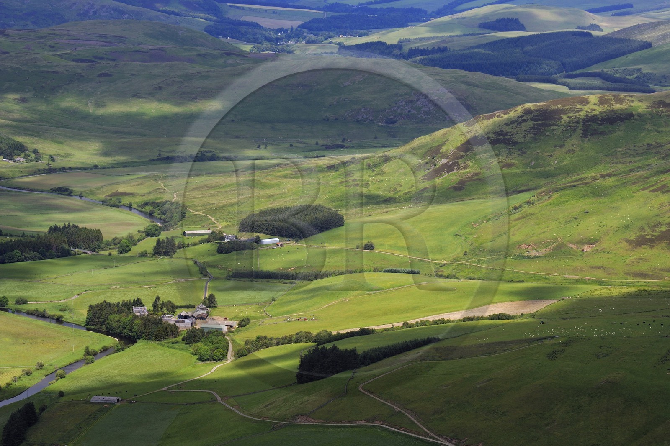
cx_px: 335
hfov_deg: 16.4
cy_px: 223
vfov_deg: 11.0
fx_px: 2326
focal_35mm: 125
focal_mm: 125
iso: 400
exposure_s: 1/640
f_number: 10
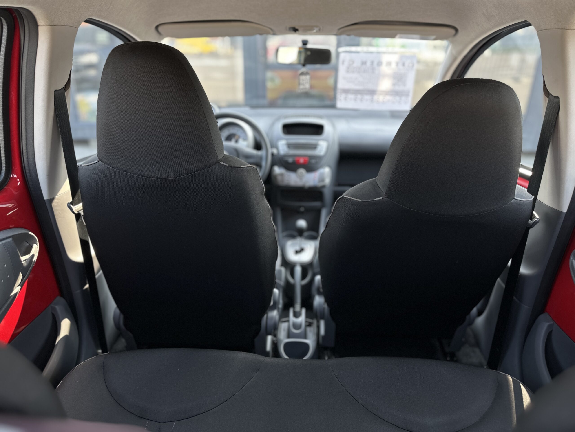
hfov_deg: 71.6
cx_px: 288
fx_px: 399
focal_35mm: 24
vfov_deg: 56.8
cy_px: 216
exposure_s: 1/125
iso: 50
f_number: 1.78
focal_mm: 6.86
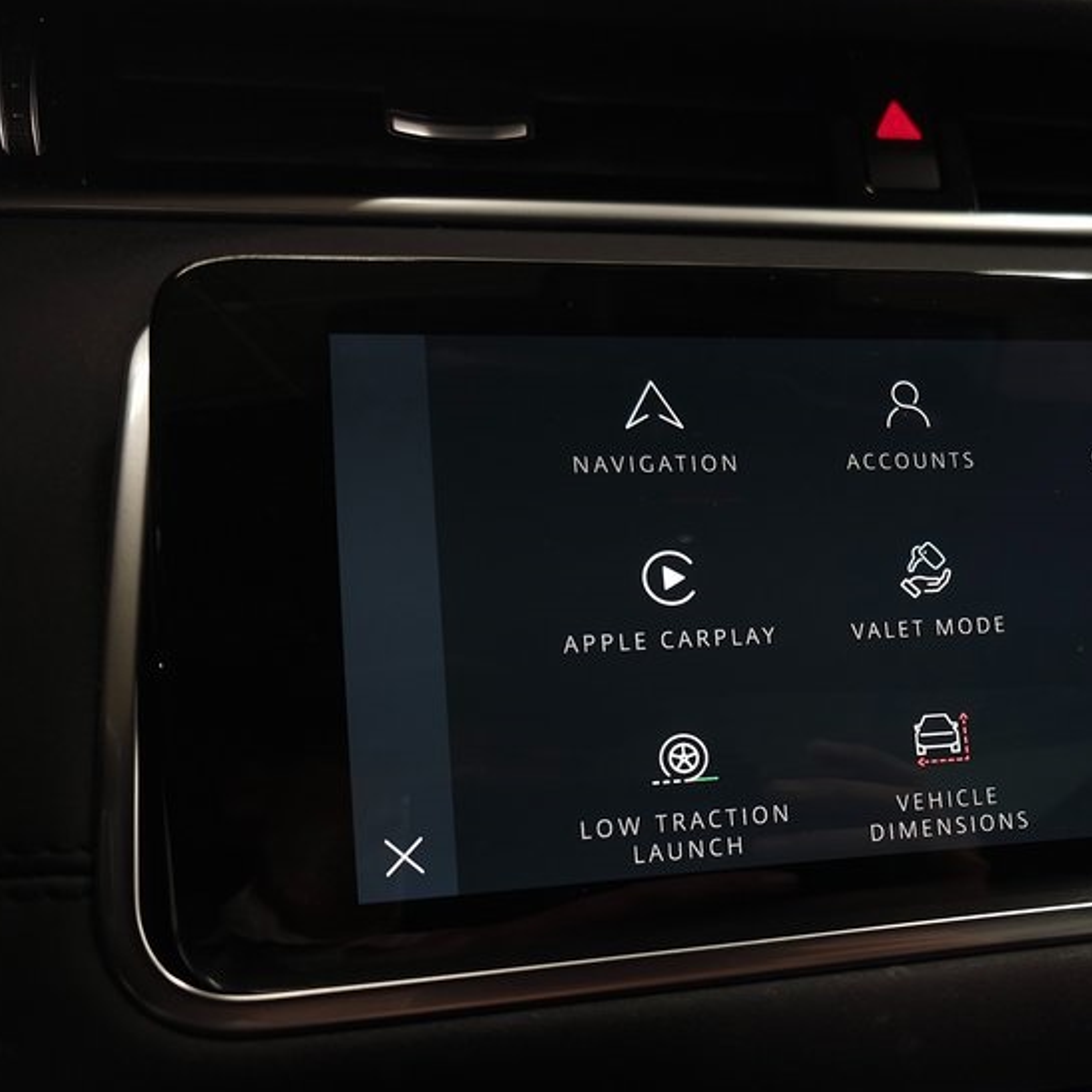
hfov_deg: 41.5
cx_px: 911
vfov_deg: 43.3
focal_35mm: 38
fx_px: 1356
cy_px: 713
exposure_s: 1/60
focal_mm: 6.3
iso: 80
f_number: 1.7
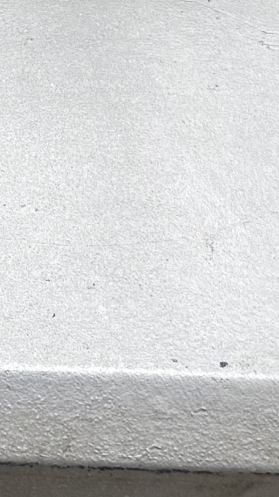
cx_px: -412
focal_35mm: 168
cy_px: -44
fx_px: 2210
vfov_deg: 12.6
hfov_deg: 6.8
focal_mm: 6.76
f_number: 1.78
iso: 125
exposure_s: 1/50
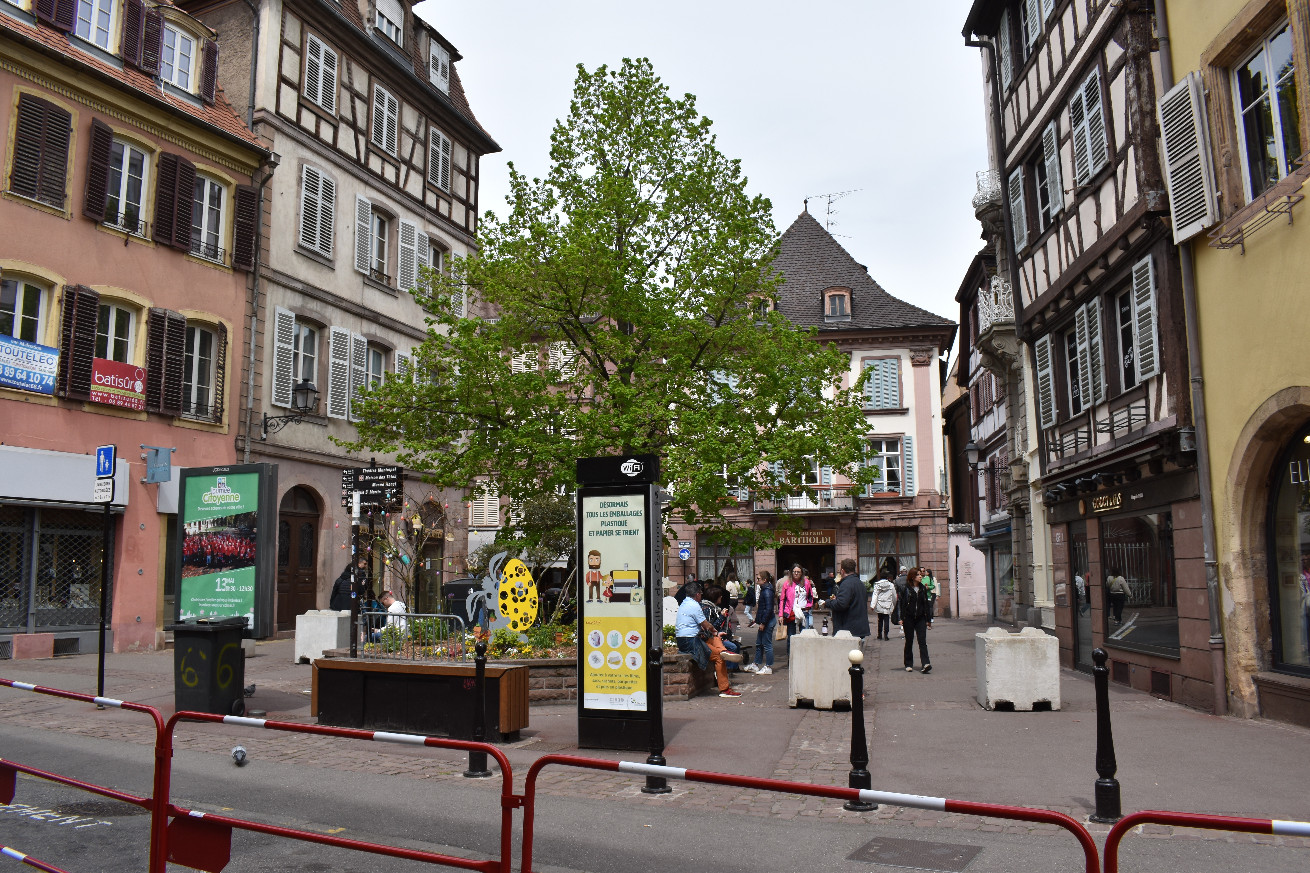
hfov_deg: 67.4
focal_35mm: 27
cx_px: 655
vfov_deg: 47.9
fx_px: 982
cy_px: 436
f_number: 10
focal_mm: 18
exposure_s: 1/400
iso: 200
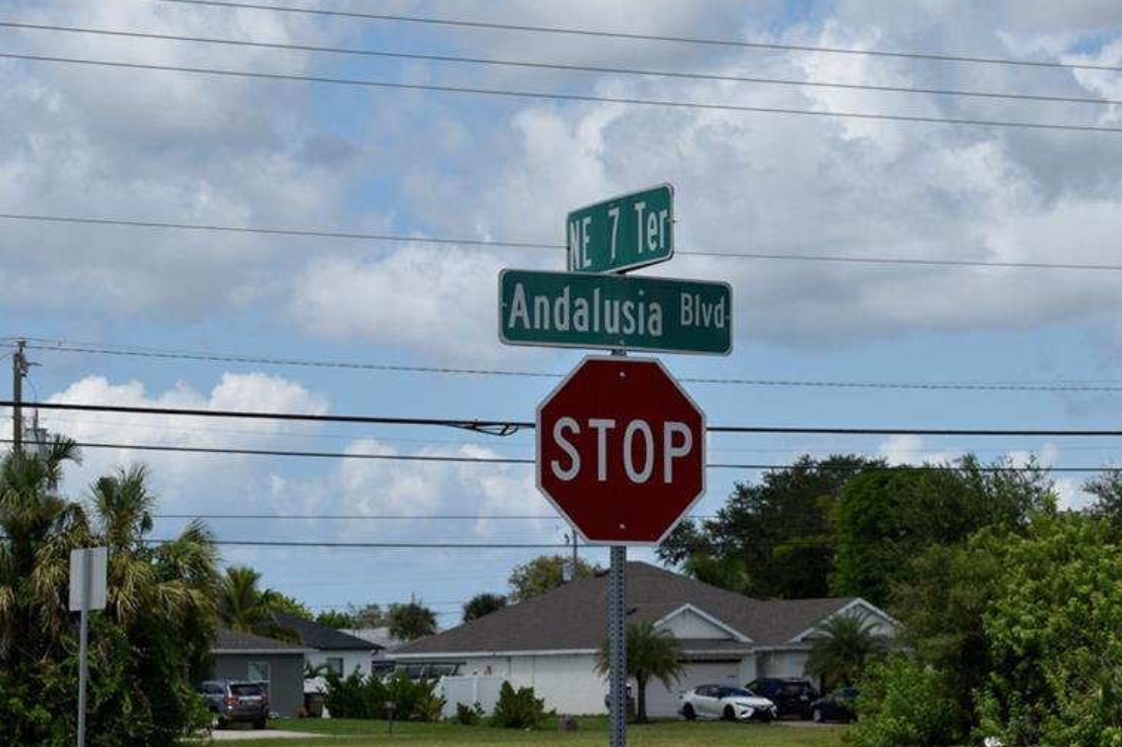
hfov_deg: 14.5
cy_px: 375
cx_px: 566
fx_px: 4424
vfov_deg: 9.7
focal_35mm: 142
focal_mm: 70
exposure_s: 1/500
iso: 125
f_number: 8
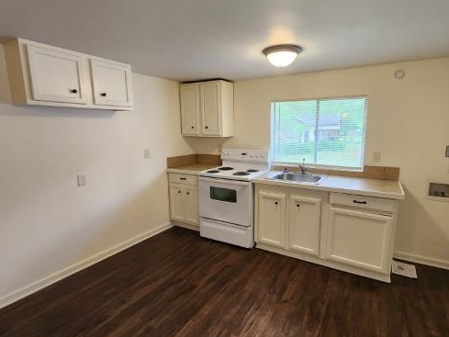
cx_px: 253
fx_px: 221
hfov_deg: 90.5
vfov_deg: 74.8
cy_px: 166
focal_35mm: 17
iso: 250
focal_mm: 2.2
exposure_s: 1/60
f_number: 2.2
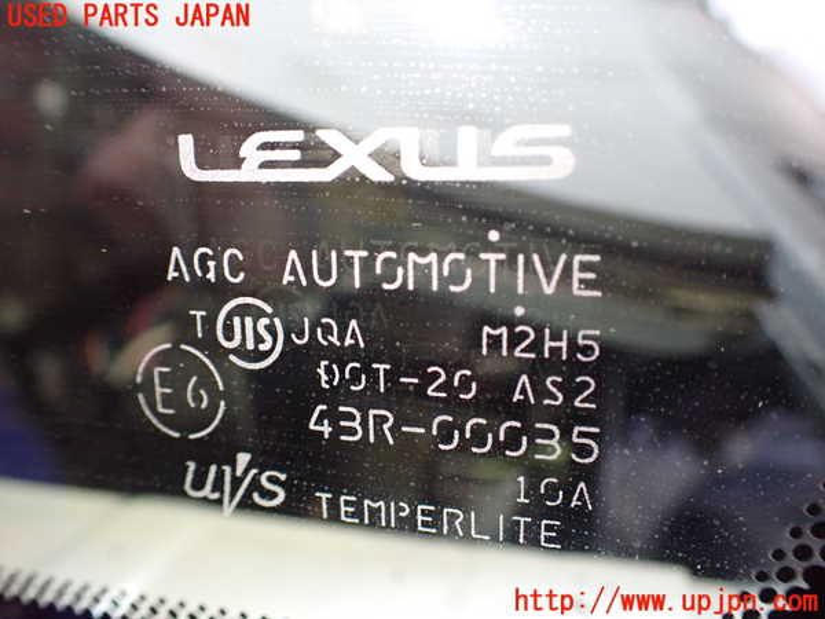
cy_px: 310
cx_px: 412
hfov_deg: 60.0
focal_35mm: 30
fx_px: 715
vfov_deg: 46.8
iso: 800
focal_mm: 5.4
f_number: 2.3
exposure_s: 1/100
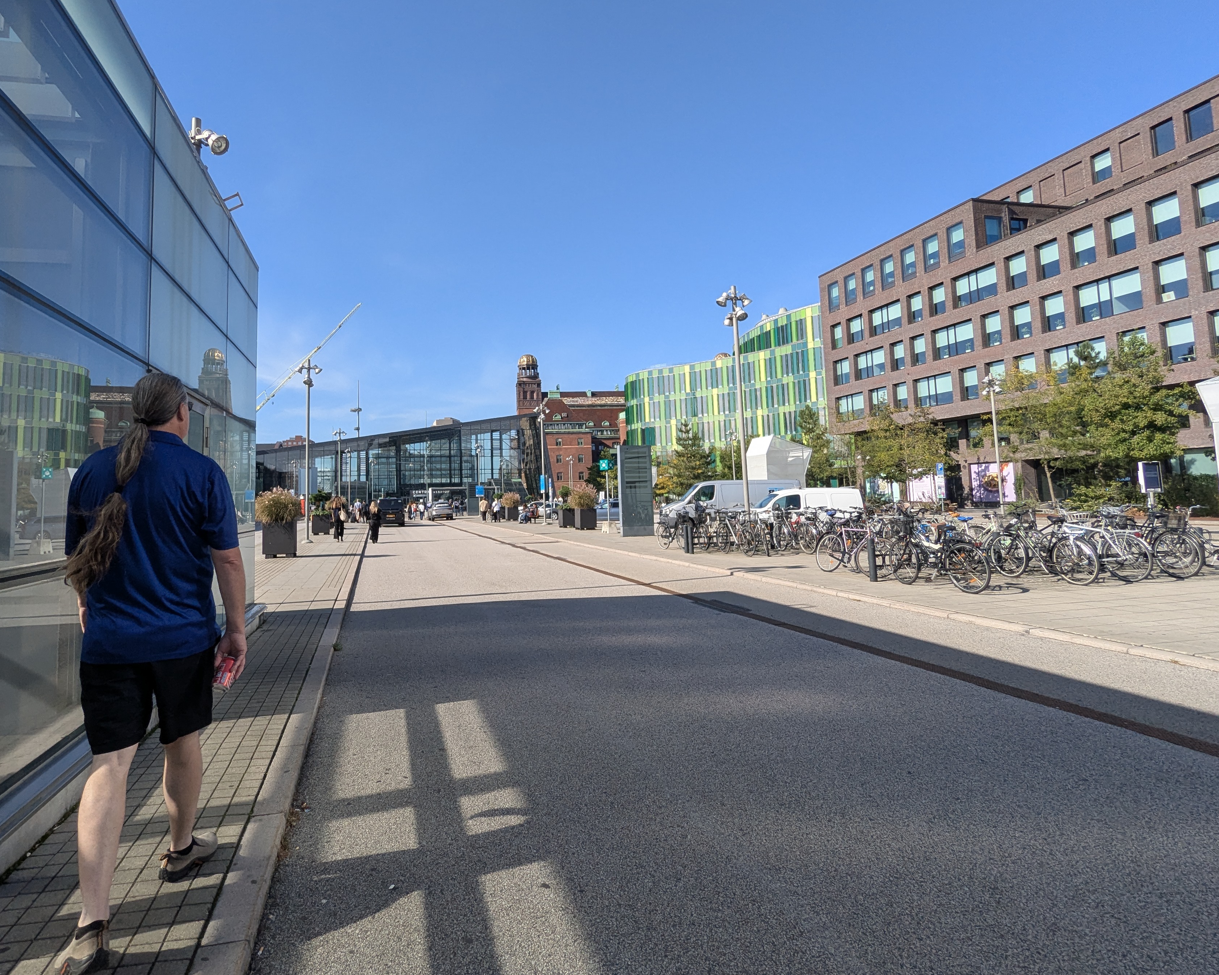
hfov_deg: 82.8
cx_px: 525
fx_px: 686
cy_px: 435
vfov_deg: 70.7
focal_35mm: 19
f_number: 2.2
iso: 45
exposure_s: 1/1222
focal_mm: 2.35
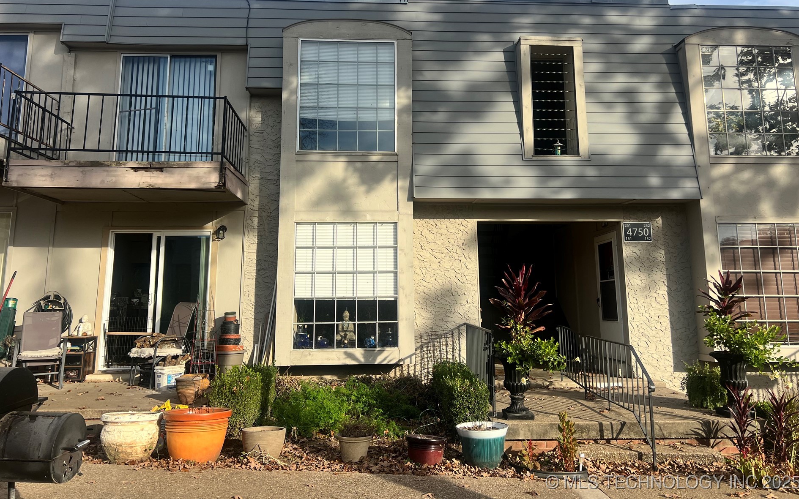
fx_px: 610
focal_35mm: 28
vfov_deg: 44.3
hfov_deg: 66.5
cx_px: 400
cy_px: 196
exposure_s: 1/2632
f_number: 1.5
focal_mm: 5.7
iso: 50
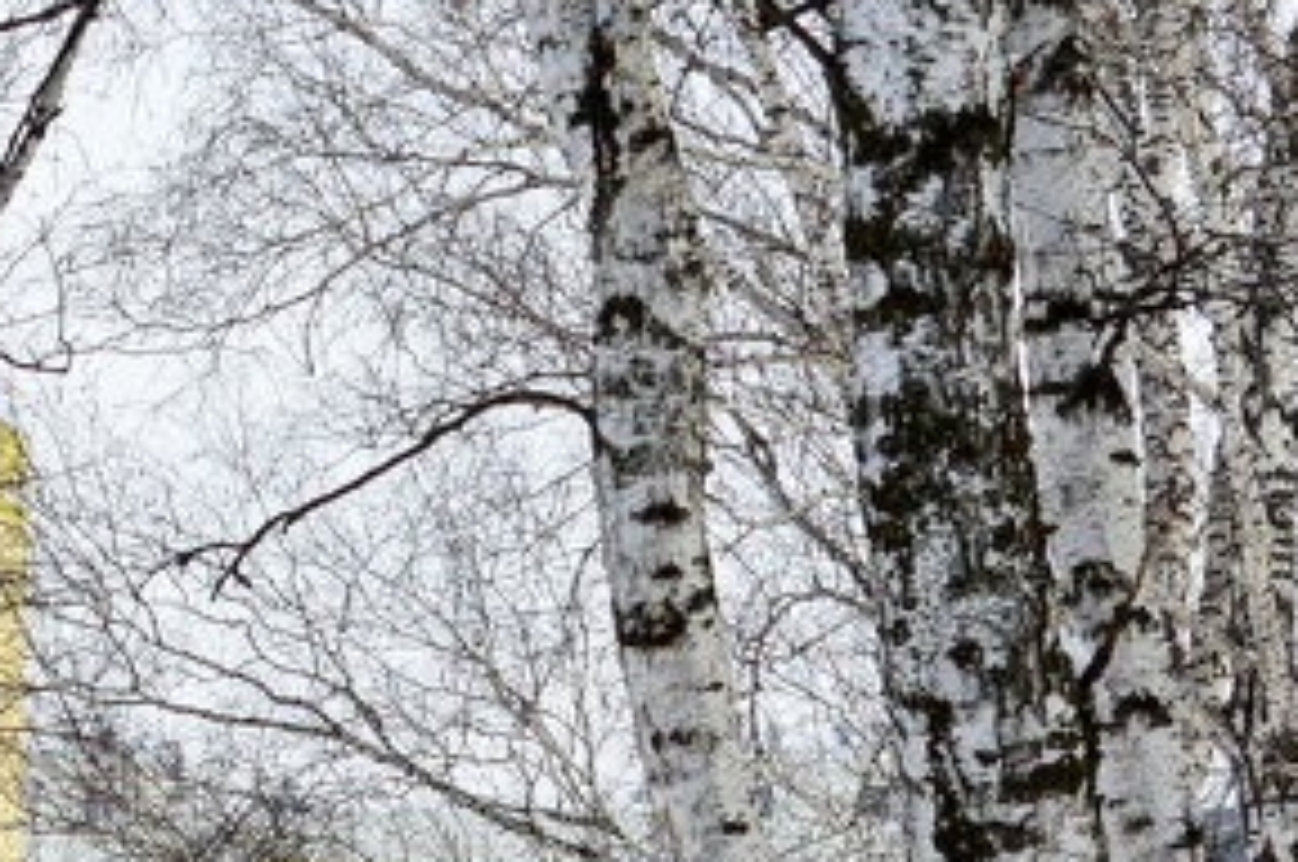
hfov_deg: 5.9
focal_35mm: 343
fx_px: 12356
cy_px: 1024
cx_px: -714
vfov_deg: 4.0
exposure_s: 1/320
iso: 400
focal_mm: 55
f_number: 10
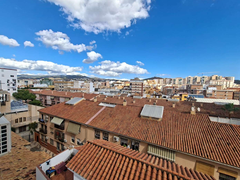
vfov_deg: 85.7
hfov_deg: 101.9
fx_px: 97
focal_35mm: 14
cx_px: 113
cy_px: 92
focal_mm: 1.74
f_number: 2.2
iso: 40
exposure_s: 1/1073
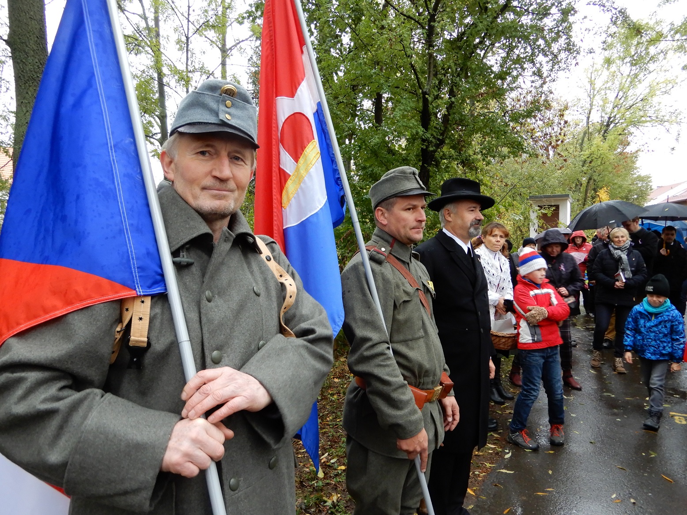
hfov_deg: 71.6
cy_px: 258
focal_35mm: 24
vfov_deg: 56.8
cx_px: 344
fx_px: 476
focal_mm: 4.3
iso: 200
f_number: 3.4
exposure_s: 1/30
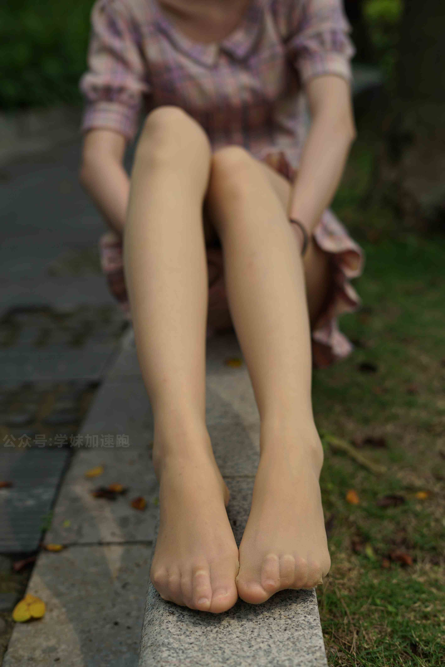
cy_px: 334
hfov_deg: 27.0
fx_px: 926
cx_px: 222
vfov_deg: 39.6
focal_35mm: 50
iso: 100
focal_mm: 50
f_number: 3.2
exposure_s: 1/1000
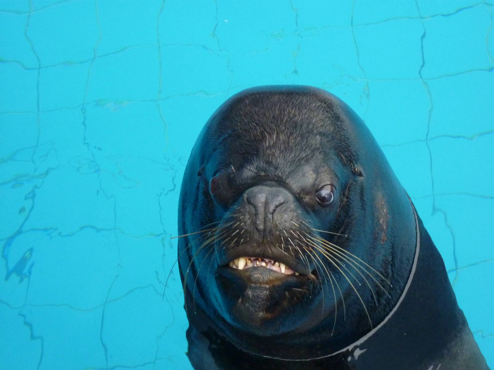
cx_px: 247
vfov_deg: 17.8
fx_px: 1184
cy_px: 185
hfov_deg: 23.6
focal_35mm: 83
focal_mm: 13.7
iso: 400
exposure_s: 1/160
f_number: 4.2
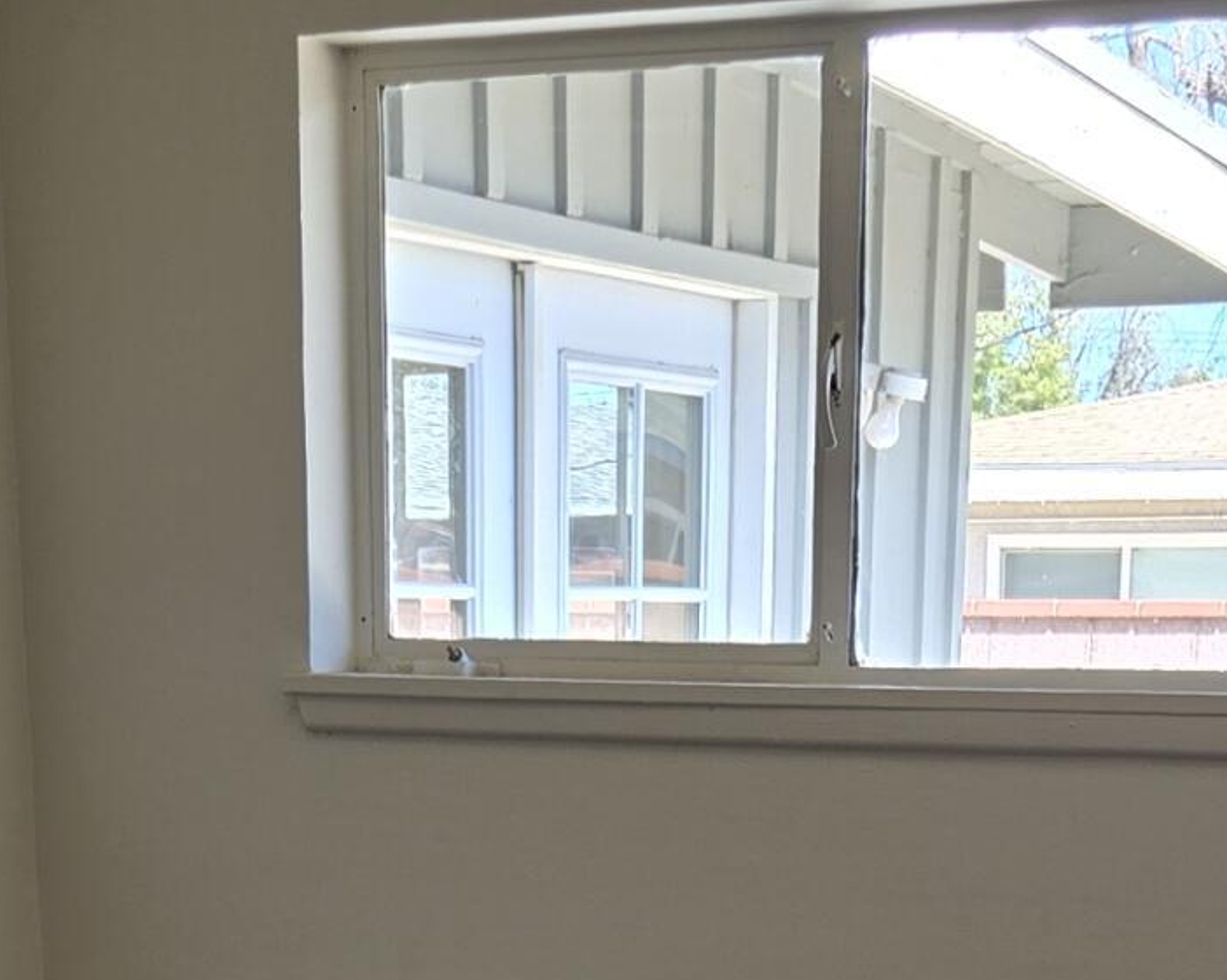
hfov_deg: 20.0
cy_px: 1784
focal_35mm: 96
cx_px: 699
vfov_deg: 14.1
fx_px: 3485
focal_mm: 5.4
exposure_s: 1/183
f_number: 1.8
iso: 25
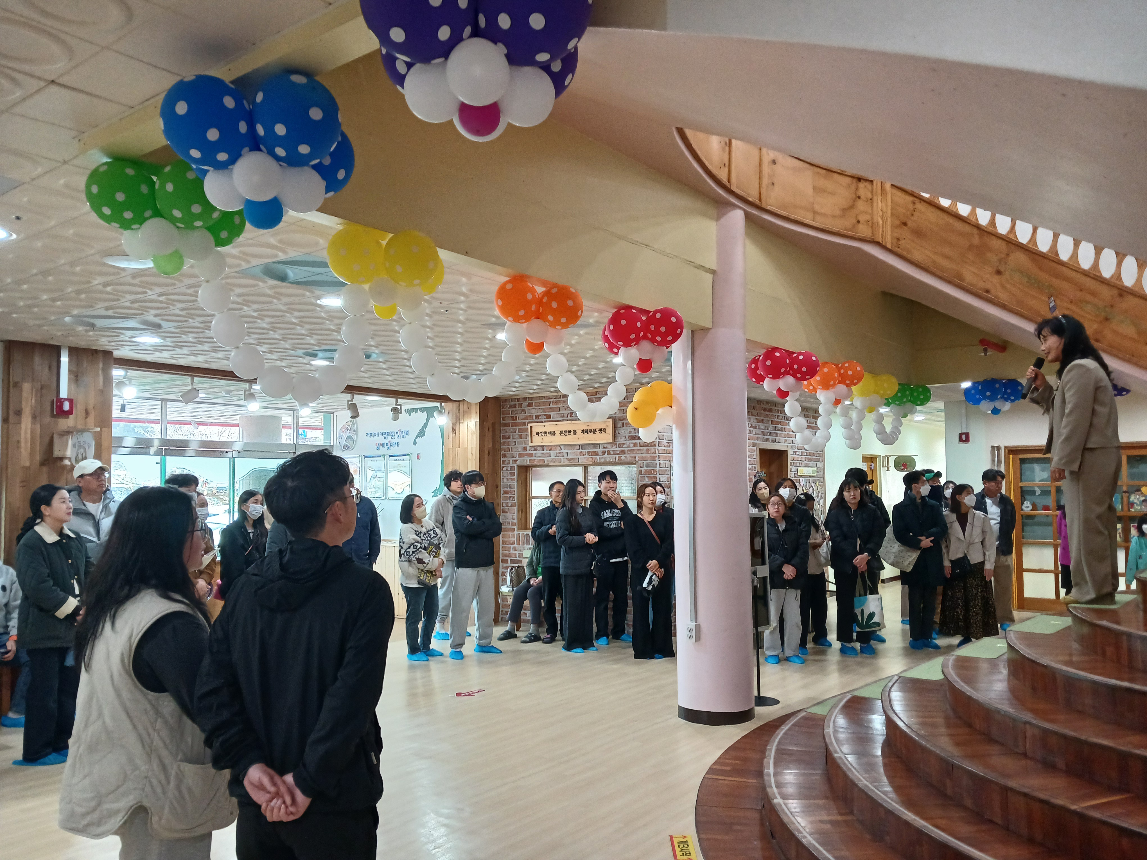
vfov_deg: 51.4
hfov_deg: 65.3
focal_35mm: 27
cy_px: 430
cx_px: 574
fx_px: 895
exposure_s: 1/60
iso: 250
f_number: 1.8
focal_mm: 4
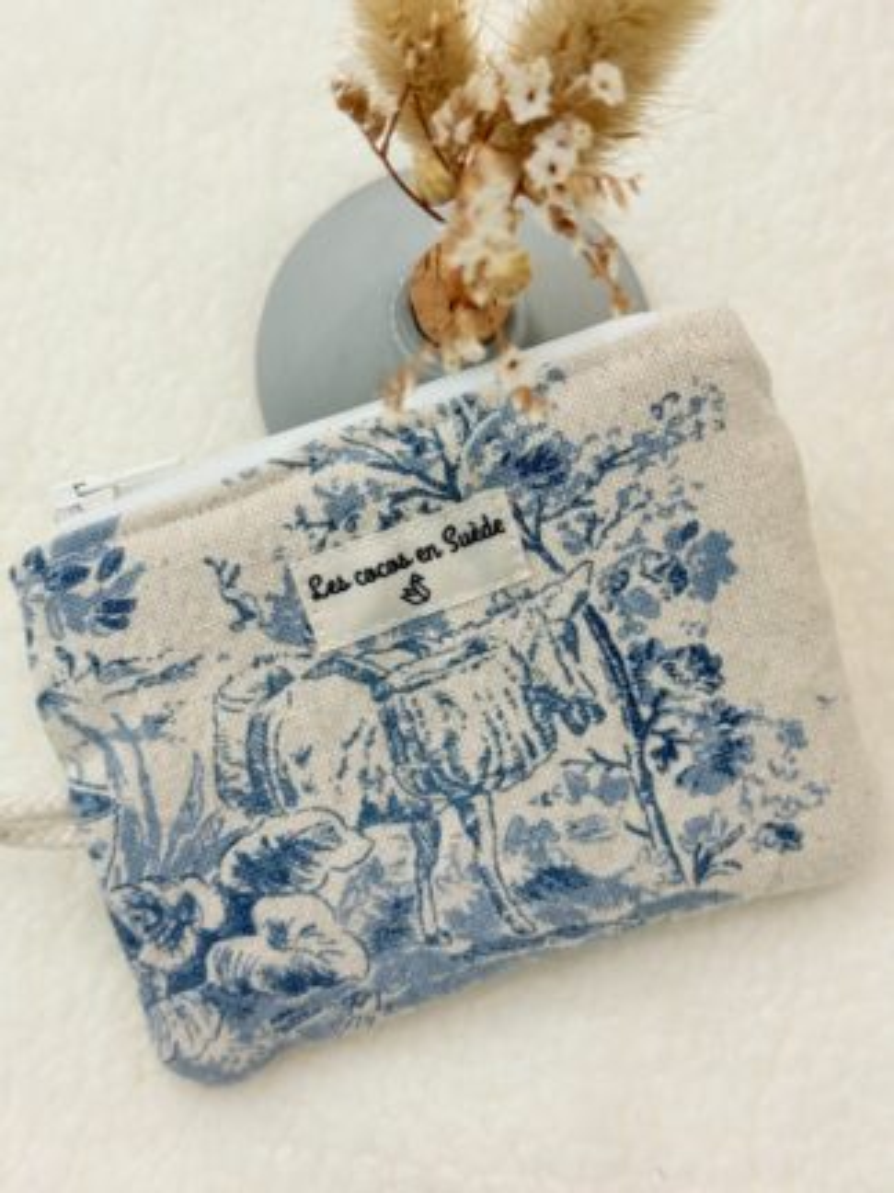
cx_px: 447
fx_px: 1653
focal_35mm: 48
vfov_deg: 39.7
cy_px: 596
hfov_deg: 30.3
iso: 125
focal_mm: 6.76
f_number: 1.78
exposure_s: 1/60
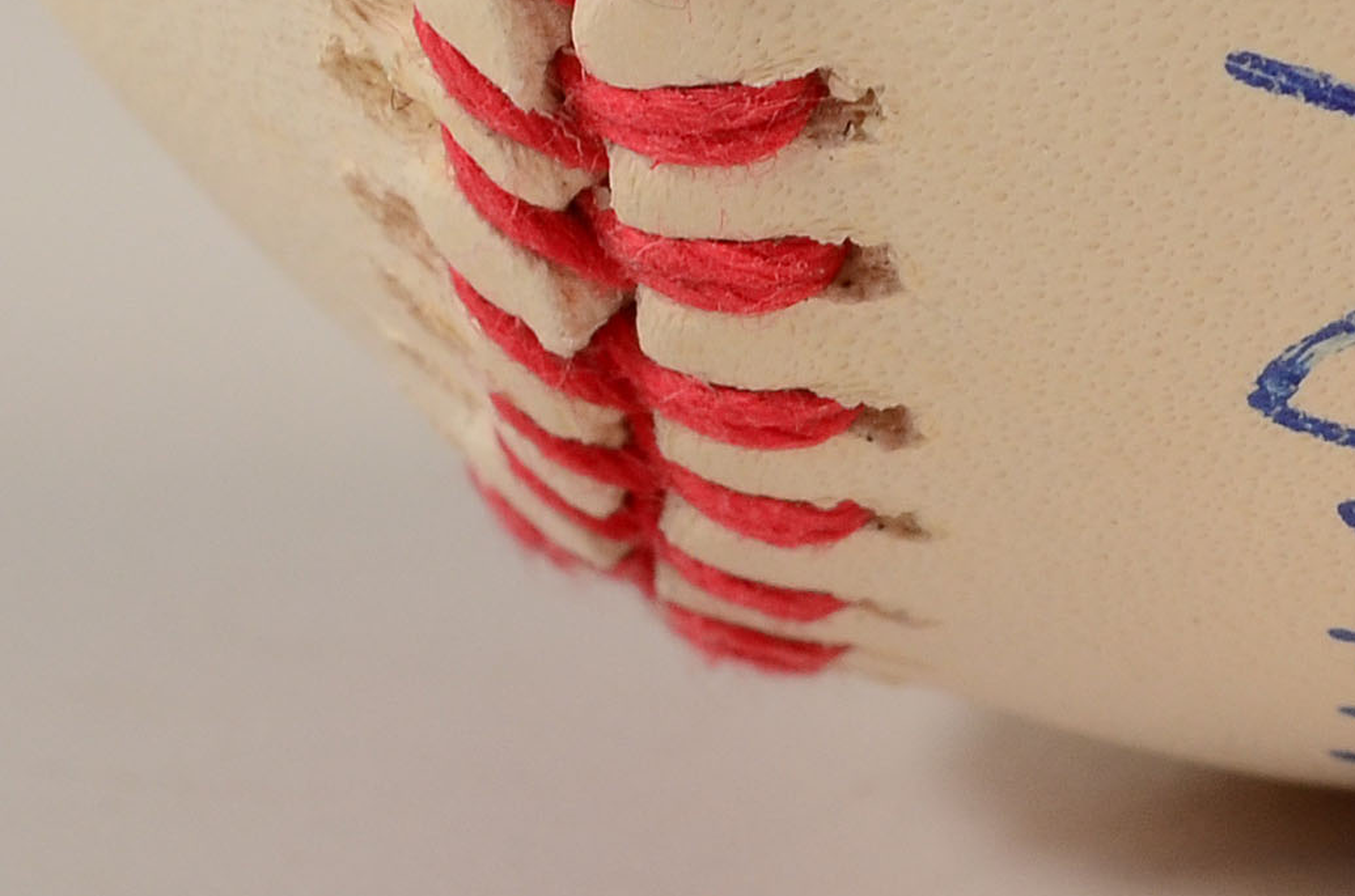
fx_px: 11266
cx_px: 1676
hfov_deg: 6.8
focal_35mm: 300
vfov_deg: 4.5
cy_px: -1062
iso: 200
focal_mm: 42
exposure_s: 1/160
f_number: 14
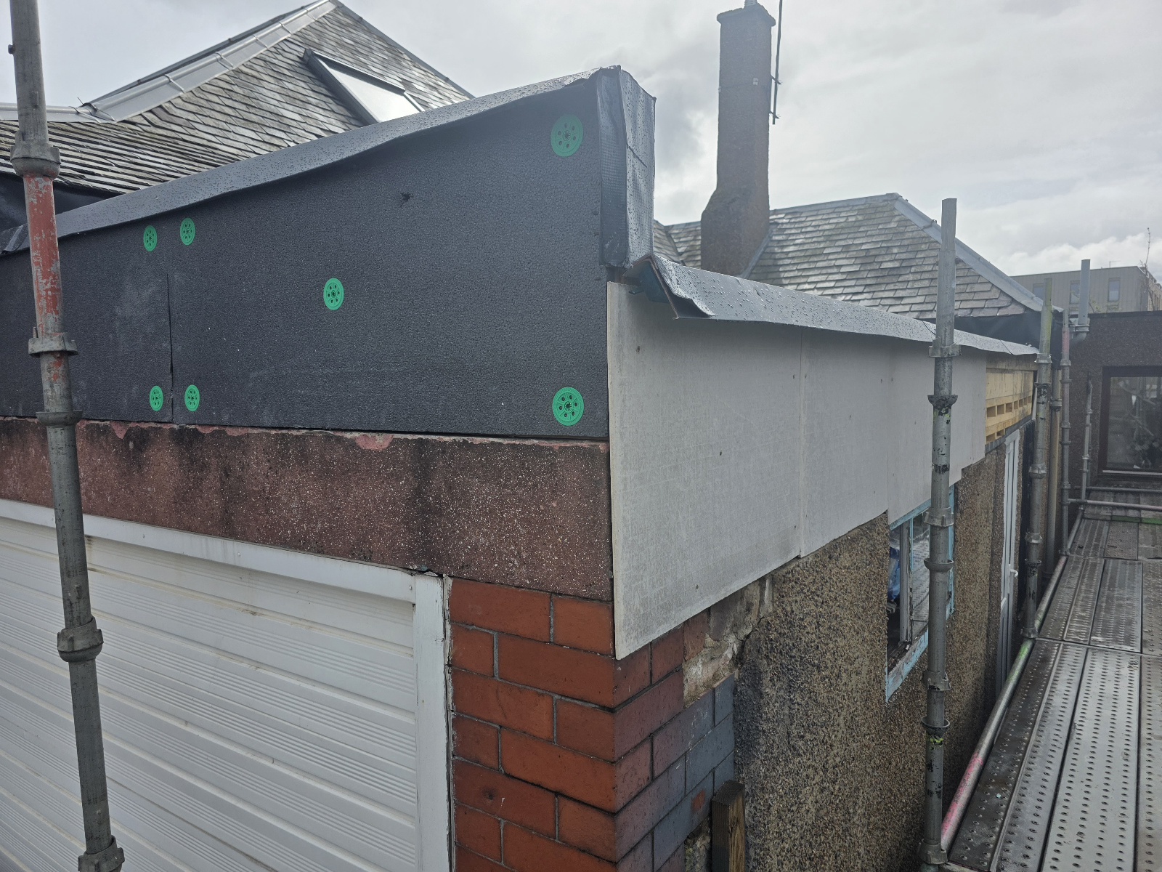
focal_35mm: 23
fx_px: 772
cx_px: 581
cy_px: 436
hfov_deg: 73.9
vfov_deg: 58.9
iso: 80
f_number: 1.7
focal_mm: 6.3
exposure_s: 1/10000
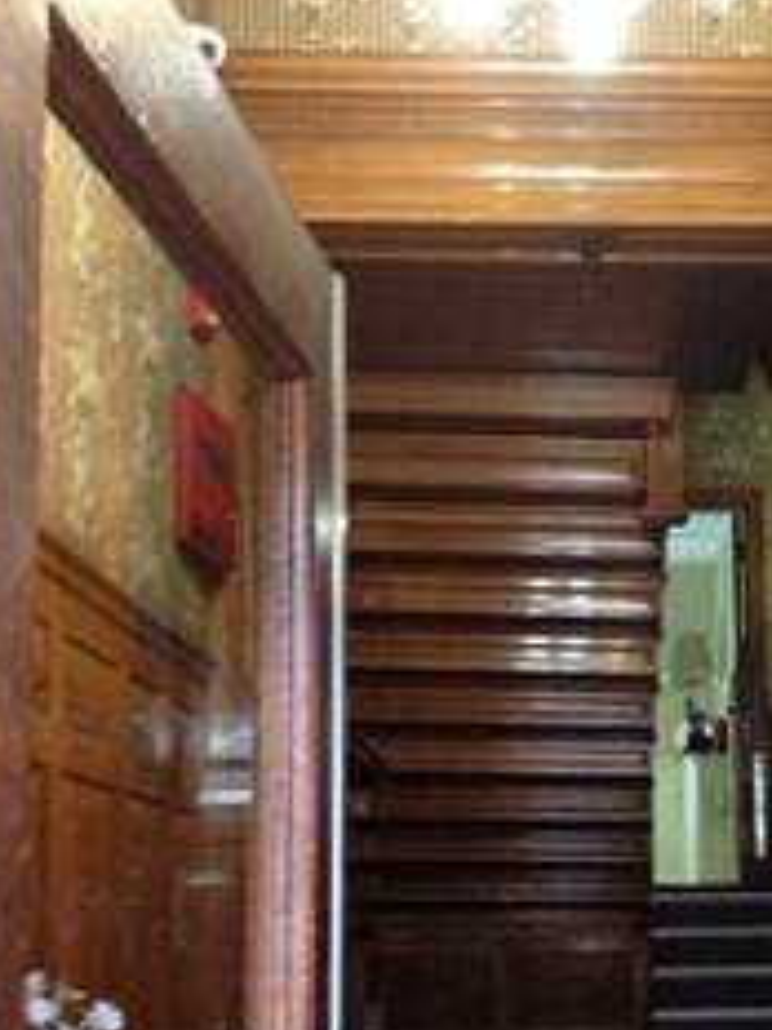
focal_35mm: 68
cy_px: 701
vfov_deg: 28.3
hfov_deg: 21.2
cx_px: 688
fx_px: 2022
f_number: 2.4
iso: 250
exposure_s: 1/20
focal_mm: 4.28
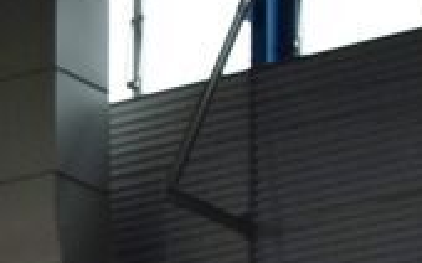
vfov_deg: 4.8
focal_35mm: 253
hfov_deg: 8.2
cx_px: -99
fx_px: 2908
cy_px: 1004
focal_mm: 22
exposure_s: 1/125
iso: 560
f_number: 5.6
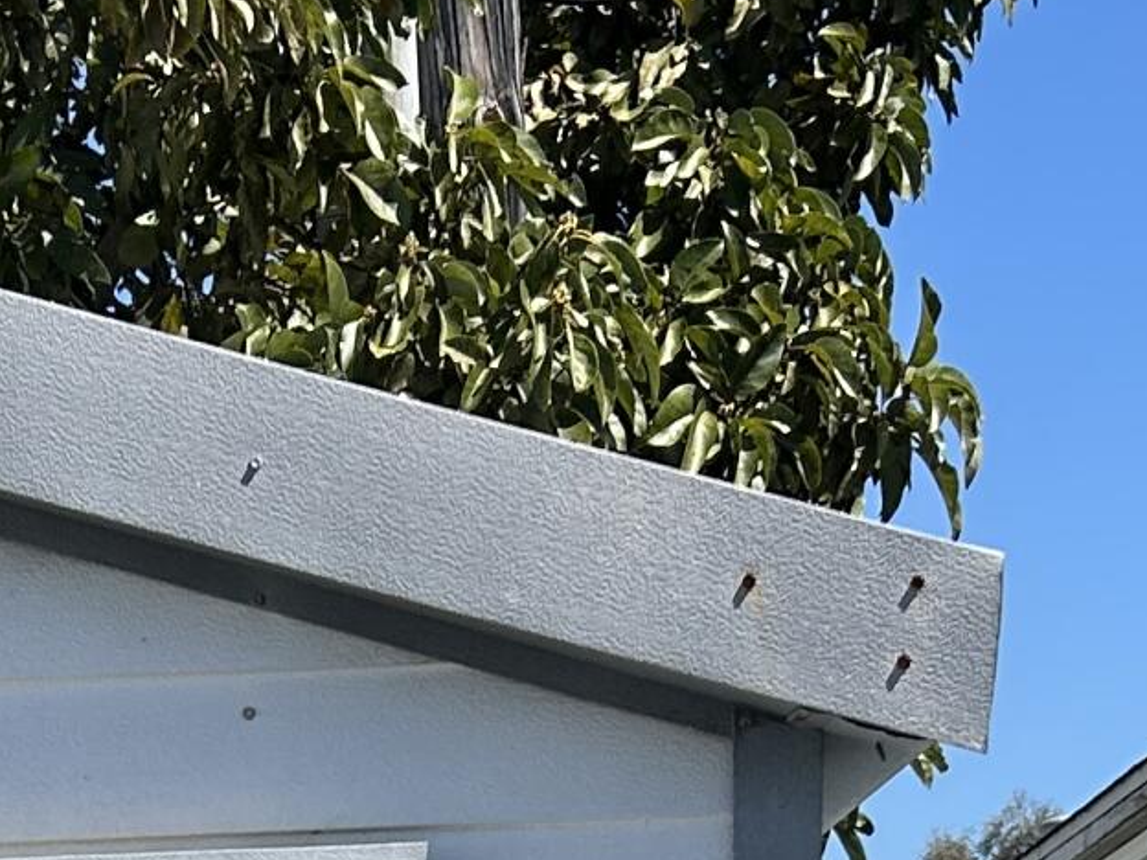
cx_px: 50
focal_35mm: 125
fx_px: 4142
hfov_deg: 15.5
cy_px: 1832
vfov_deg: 10.7
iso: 50
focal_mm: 5.7
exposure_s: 1/3460
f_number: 1.5
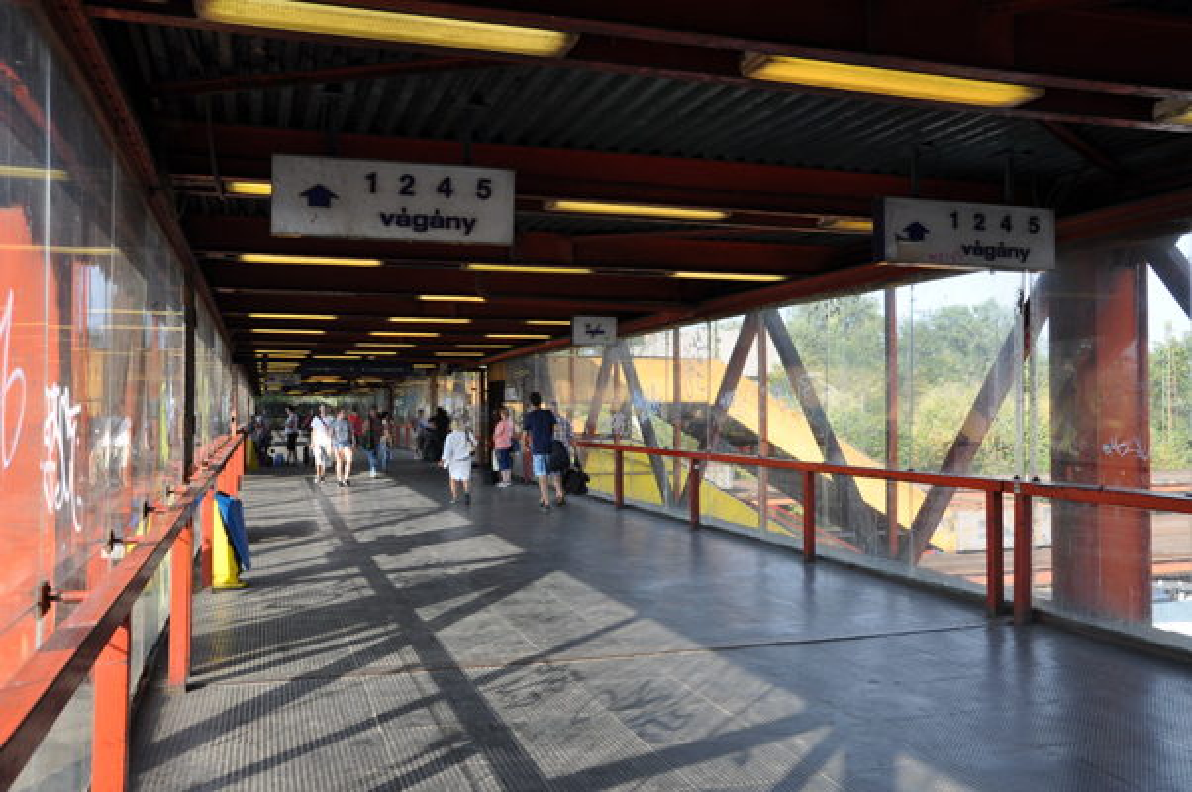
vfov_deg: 39.9
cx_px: 596
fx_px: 1091
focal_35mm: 33
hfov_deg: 57.3
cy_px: 396
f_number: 6.3
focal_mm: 22
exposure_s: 1/160
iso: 200
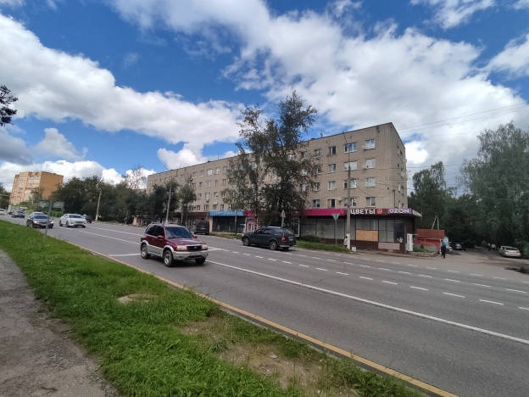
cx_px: 264
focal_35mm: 15
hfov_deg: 98.2
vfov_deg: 81.7
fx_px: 229
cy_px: 198
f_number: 2.2
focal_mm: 1.6
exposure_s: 1/1332
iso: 51
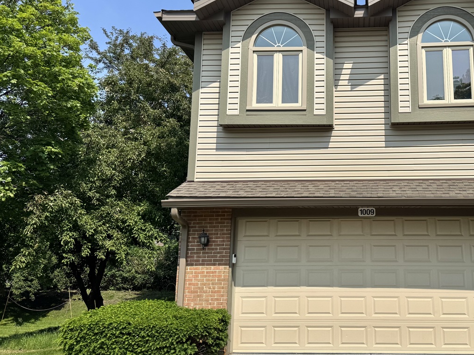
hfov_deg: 52.4
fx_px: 466
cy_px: 160
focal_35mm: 34
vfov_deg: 41.7
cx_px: 333
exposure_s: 1/5814
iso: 80
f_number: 1.78
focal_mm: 6.76
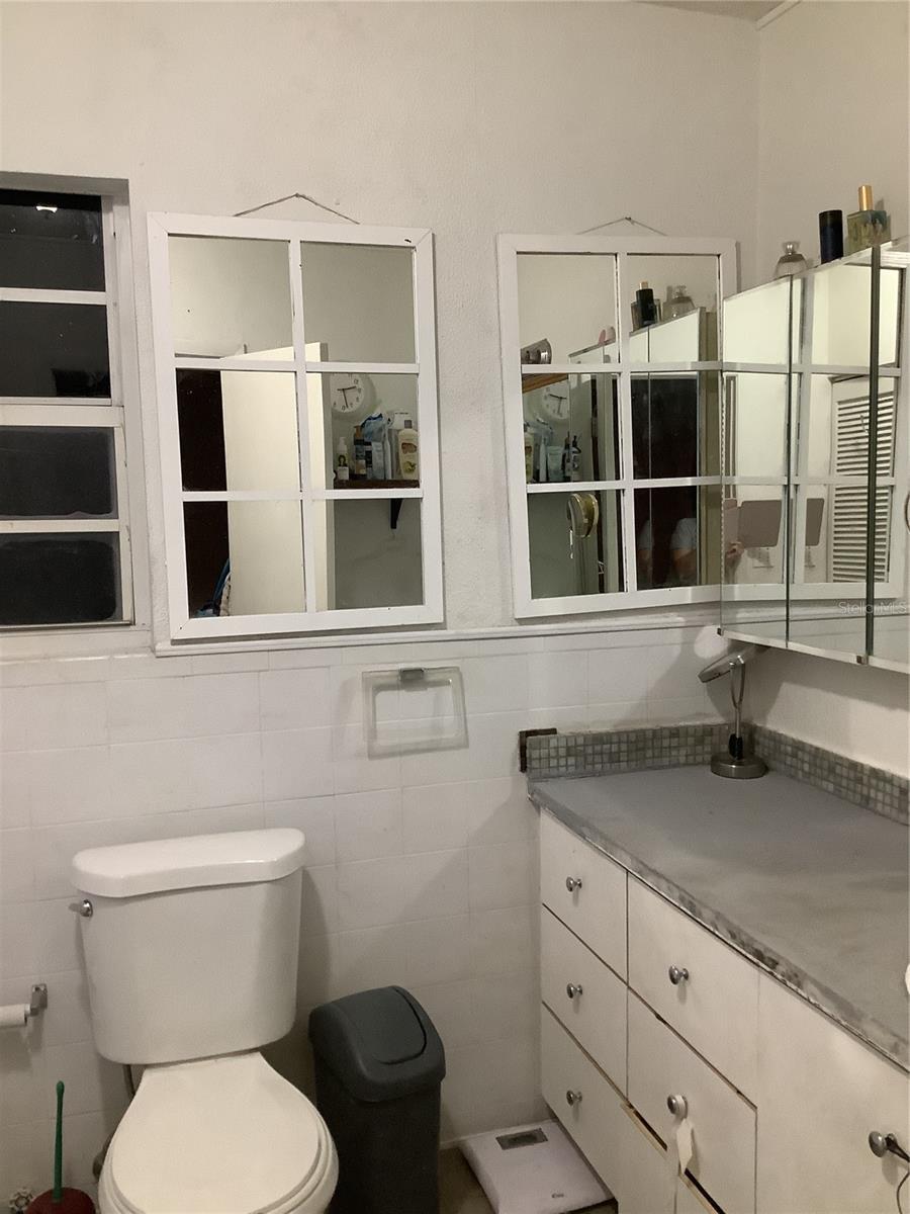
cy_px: 607
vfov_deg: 58.4
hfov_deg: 45.4
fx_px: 1087
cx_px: 455
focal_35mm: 31
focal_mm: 3.3
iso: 320
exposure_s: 1/60
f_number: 2.4
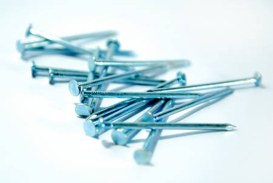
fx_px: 968
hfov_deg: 16.1
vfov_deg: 10.8
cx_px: 136
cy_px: 92
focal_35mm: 128
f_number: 4.5
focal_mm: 85
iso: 400
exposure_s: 1/25
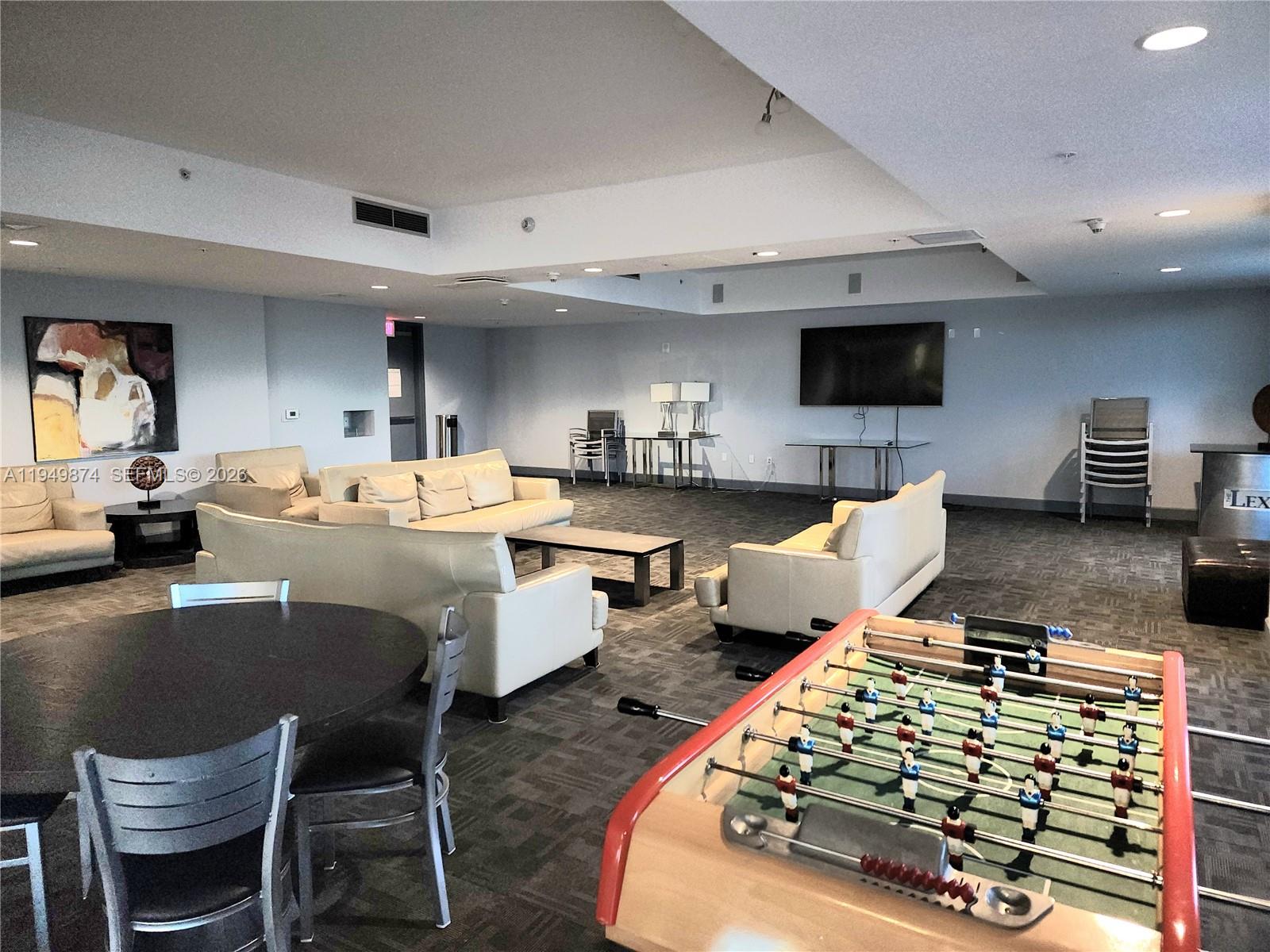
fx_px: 844
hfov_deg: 73.9
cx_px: 635
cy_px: 476
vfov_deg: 58.9
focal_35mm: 23
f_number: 1.8
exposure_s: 1/15
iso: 125
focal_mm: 6.4
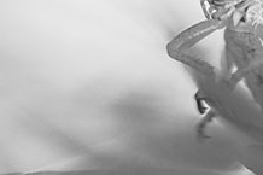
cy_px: -1
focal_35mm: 482
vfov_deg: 2.8
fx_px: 3519
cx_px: 240
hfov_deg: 4.3
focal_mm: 210
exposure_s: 1/1250
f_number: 8.5
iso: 800
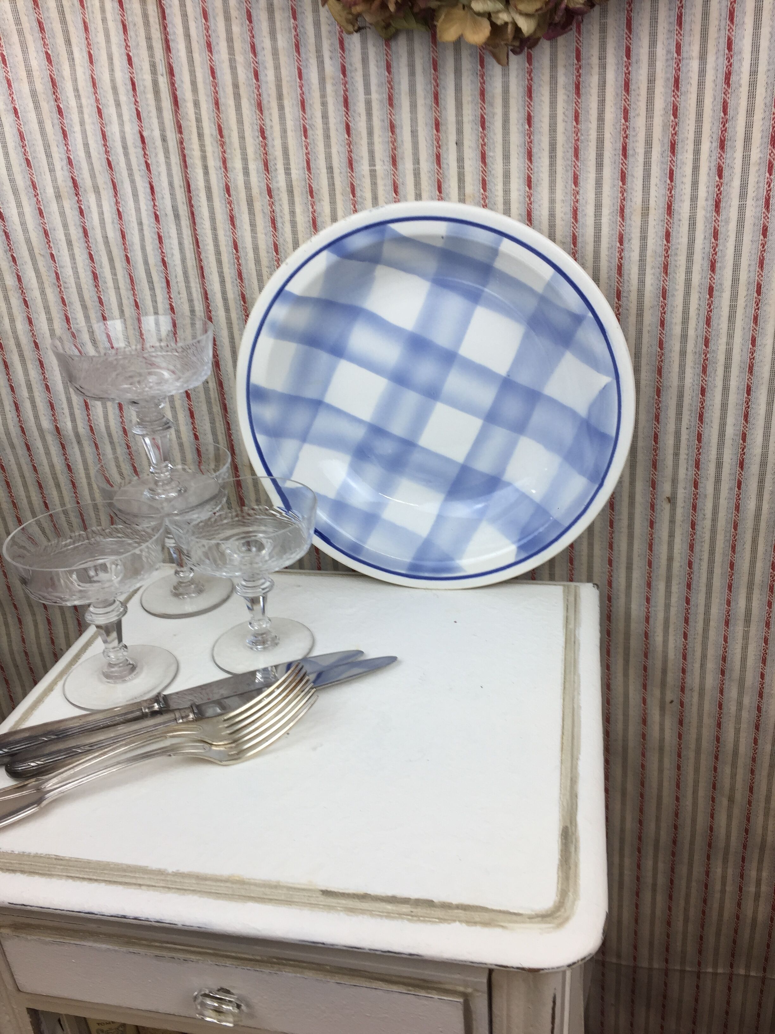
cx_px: 388
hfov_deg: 48.2
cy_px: 517
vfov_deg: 61.7
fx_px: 866
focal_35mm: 29
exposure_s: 1/107
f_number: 2.2
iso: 32
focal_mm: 4.15
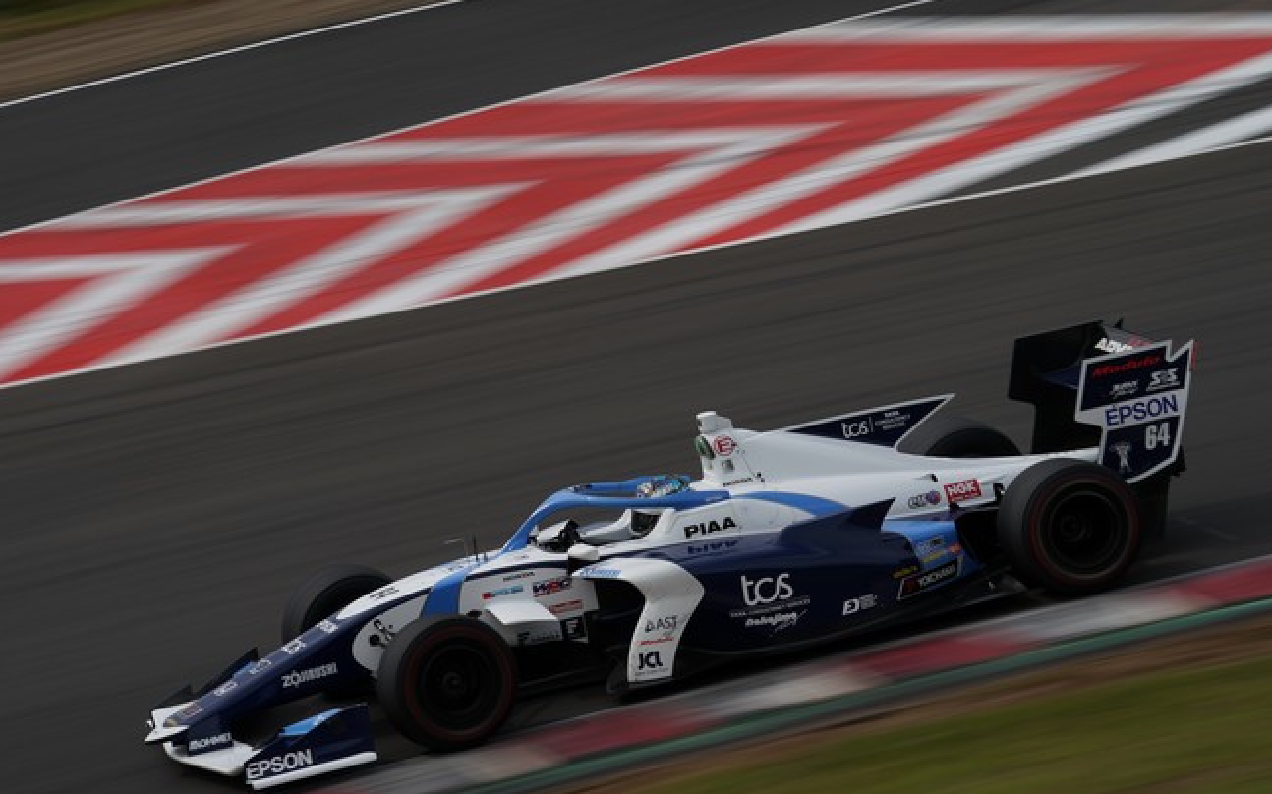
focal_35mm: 227
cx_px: 574
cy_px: 405
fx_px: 7867
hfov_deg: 9.2
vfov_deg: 5.8
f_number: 16
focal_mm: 200
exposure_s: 1/125
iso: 100
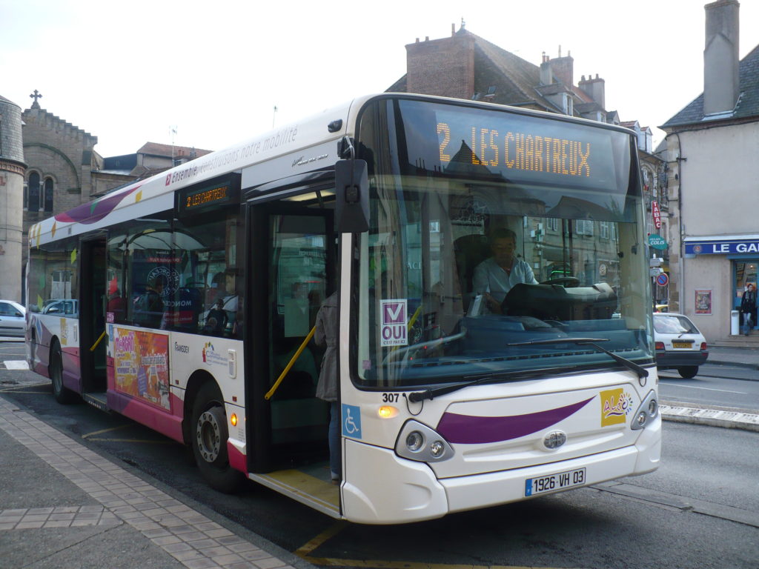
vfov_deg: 38.7
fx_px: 811
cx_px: 380
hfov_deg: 50.1
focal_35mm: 37
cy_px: 284
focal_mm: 6.1
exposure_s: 1/200
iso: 100
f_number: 2.8
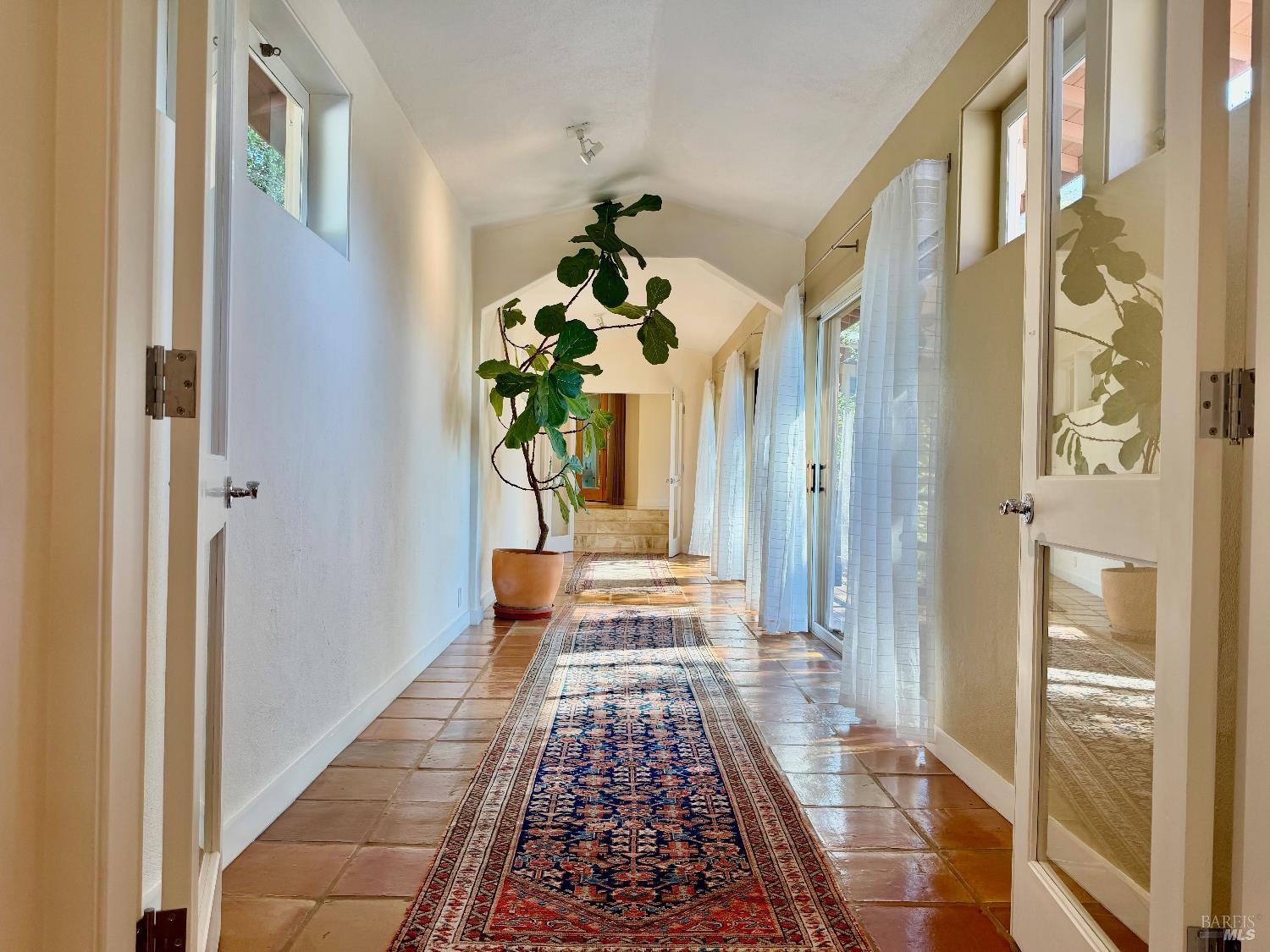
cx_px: 635
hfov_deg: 71.6
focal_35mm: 24
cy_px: 476
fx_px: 881
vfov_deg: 56.8
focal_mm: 6.76
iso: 80
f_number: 1.78
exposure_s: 1/240
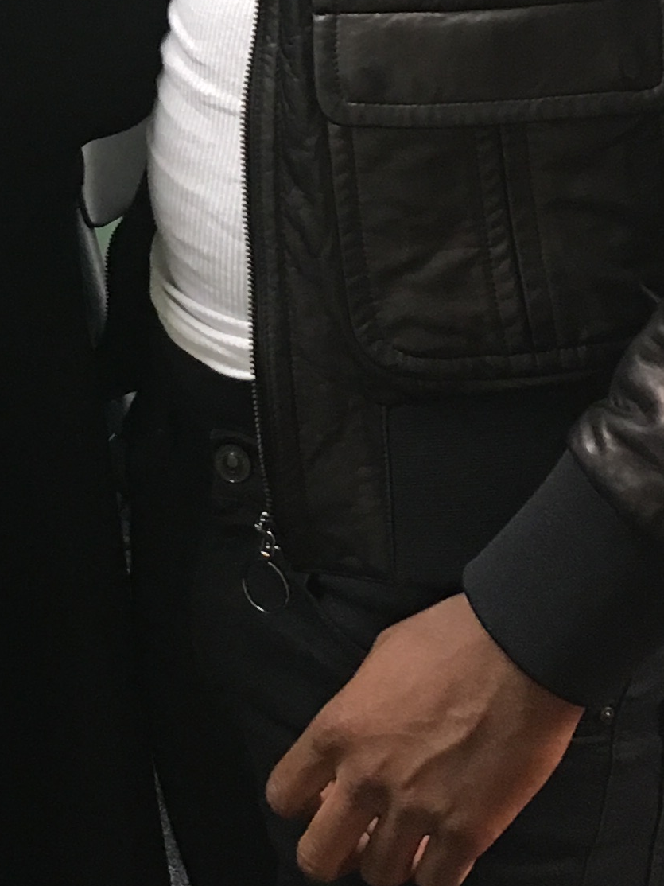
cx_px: -74
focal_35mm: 105
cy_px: 14
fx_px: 2686
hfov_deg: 13.8
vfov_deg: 18.3
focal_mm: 4.15
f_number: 2.2
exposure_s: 1/15
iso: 64
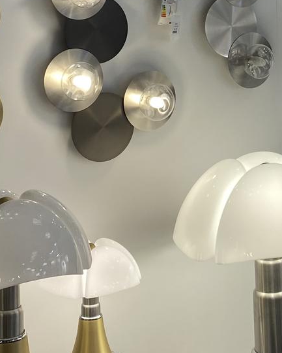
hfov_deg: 16.9
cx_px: 234
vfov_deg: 20.6
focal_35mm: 90
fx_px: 939
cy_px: 1
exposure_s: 1/114
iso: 32
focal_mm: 4.25
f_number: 1.8
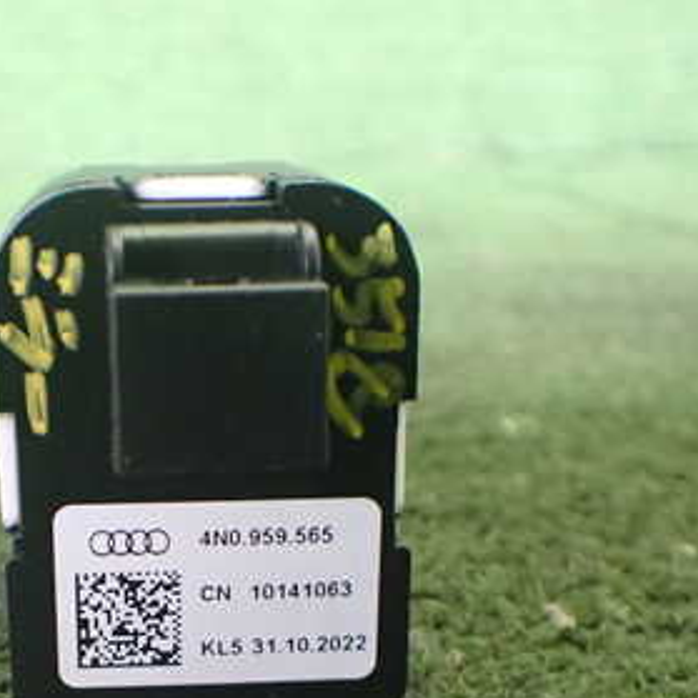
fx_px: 1300
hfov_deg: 29.6
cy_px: 495
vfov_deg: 29.7
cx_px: 175
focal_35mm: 57
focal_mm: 5.4
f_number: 2.3
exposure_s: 1/40
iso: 800
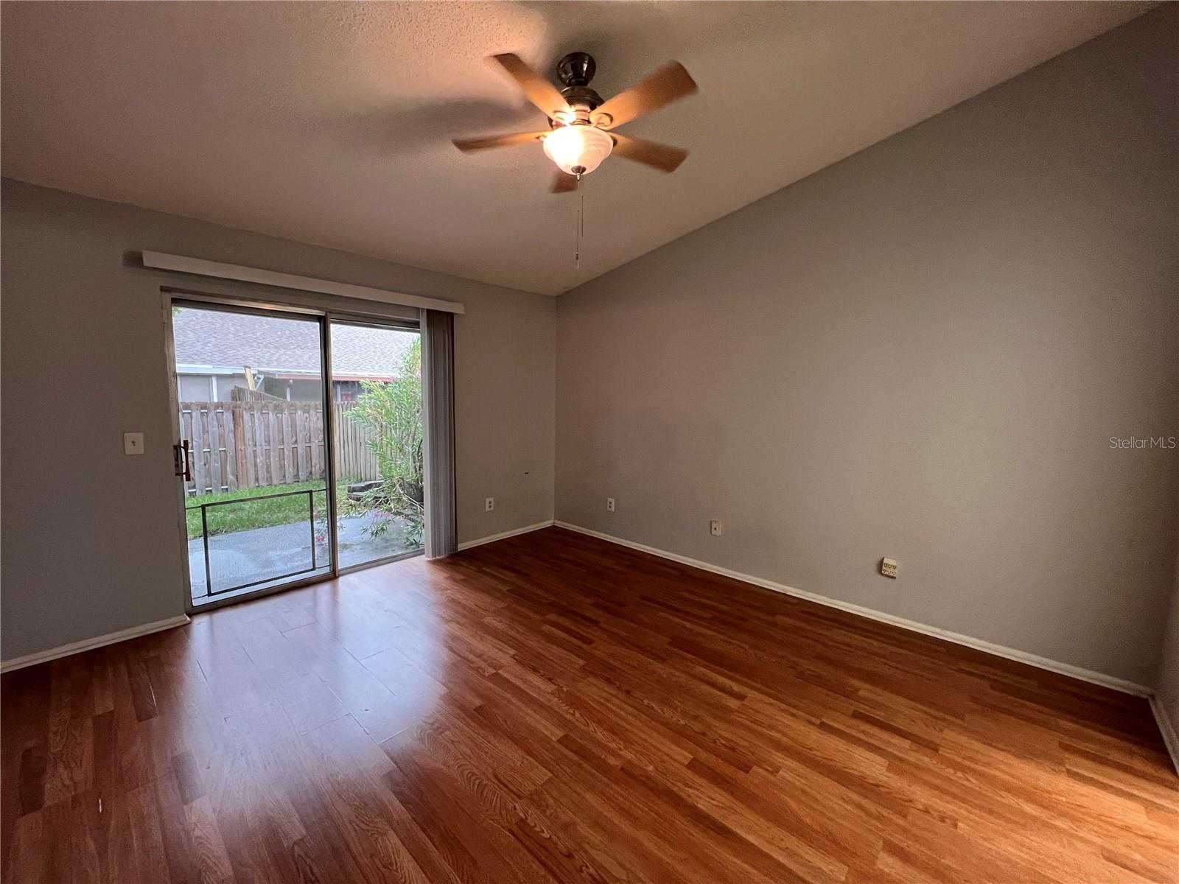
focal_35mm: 13
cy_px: 442
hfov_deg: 106.2
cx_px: 590
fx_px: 443
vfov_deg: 89.9
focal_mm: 1.57
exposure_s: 1/60
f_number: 1.8
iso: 320
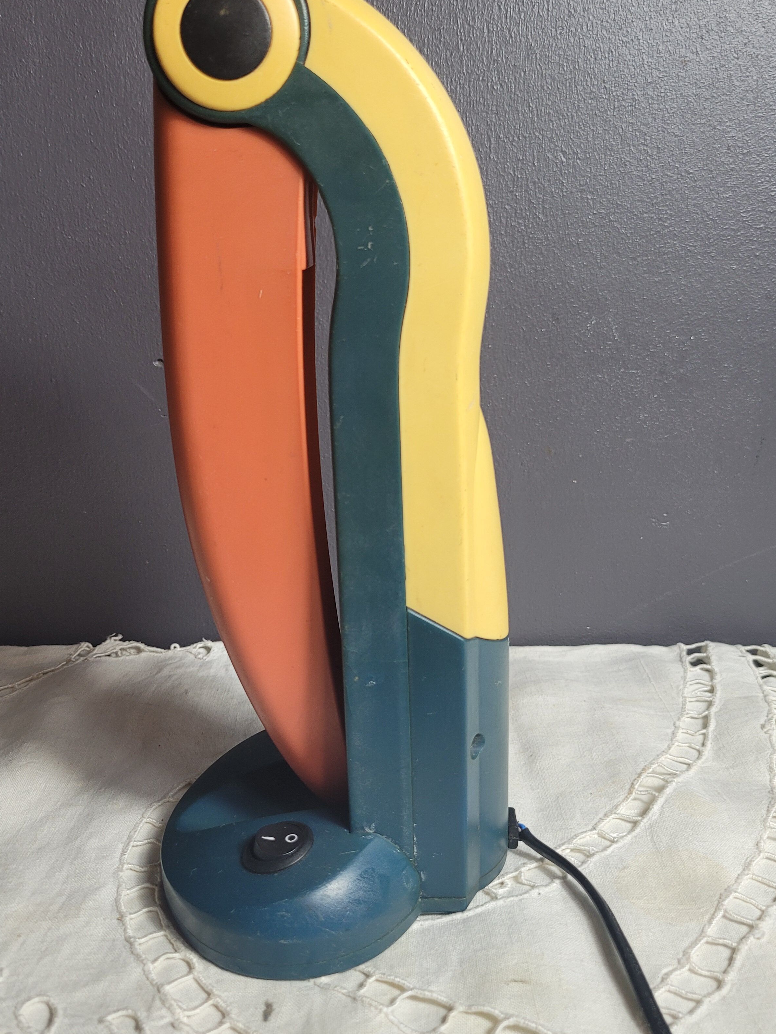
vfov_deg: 55.3
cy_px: 493
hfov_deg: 42.9
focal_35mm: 33
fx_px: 986
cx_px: 379
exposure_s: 1/100
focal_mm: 5.4
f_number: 1.8
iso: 100
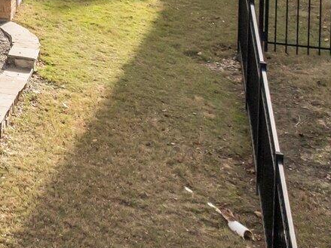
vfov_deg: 12.1
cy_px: -209
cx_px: -399
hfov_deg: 13.8
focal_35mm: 112
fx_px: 1071
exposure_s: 1/2000
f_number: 2.8
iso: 420
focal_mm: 12.29
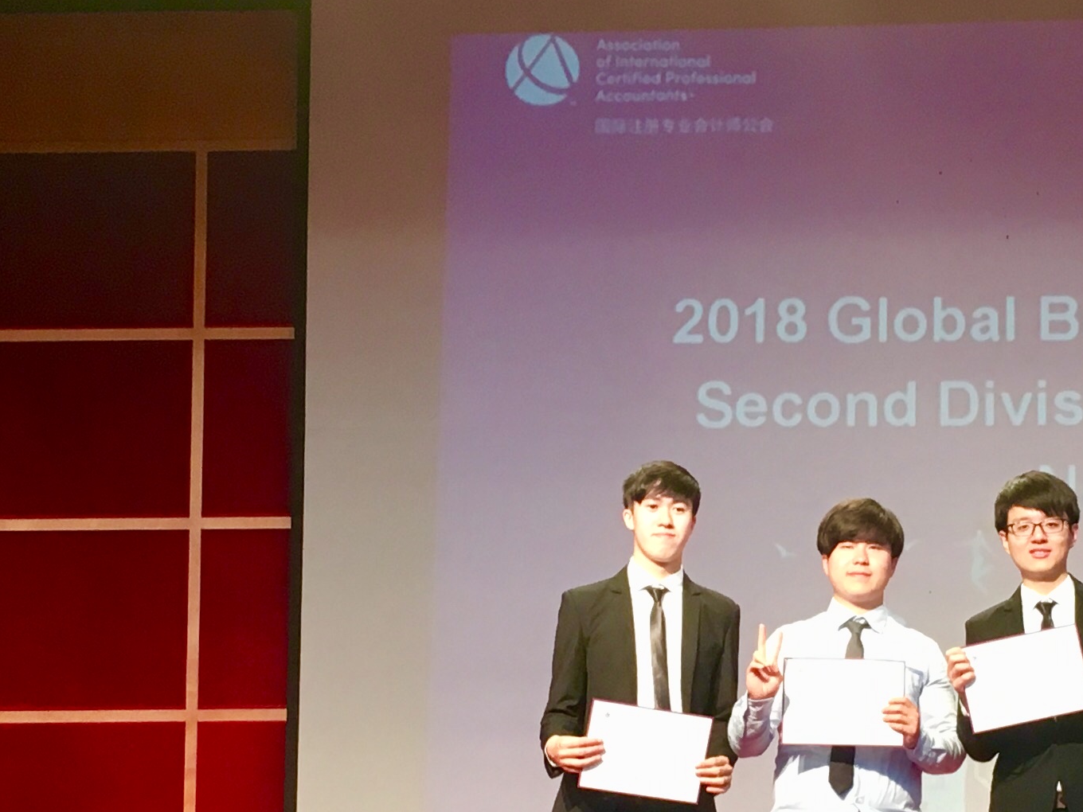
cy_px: 697
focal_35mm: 86
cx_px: 814
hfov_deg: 22.5
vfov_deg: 17.0
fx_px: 2691
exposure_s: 1/33
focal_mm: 4.15
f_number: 2.2
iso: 100
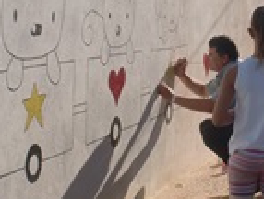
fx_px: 841
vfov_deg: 13.5
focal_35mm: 110
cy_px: 64
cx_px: 205
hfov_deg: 17.7
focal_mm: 6.3
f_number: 5.6
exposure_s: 1/400
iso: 64
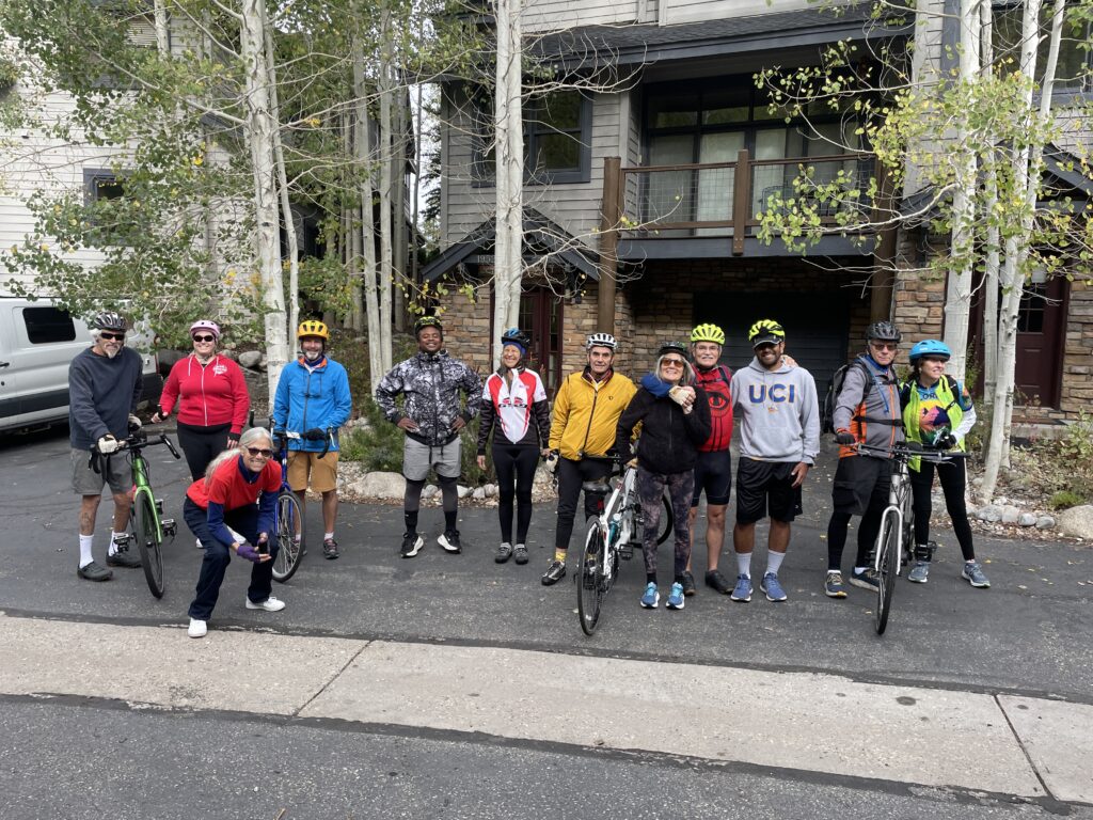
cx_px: 546
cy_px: 410
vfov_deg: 53.1
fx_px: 821
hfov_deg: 67.3
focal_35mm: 26
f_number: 1.6
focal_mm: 4.2
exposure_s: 1/442
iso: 32
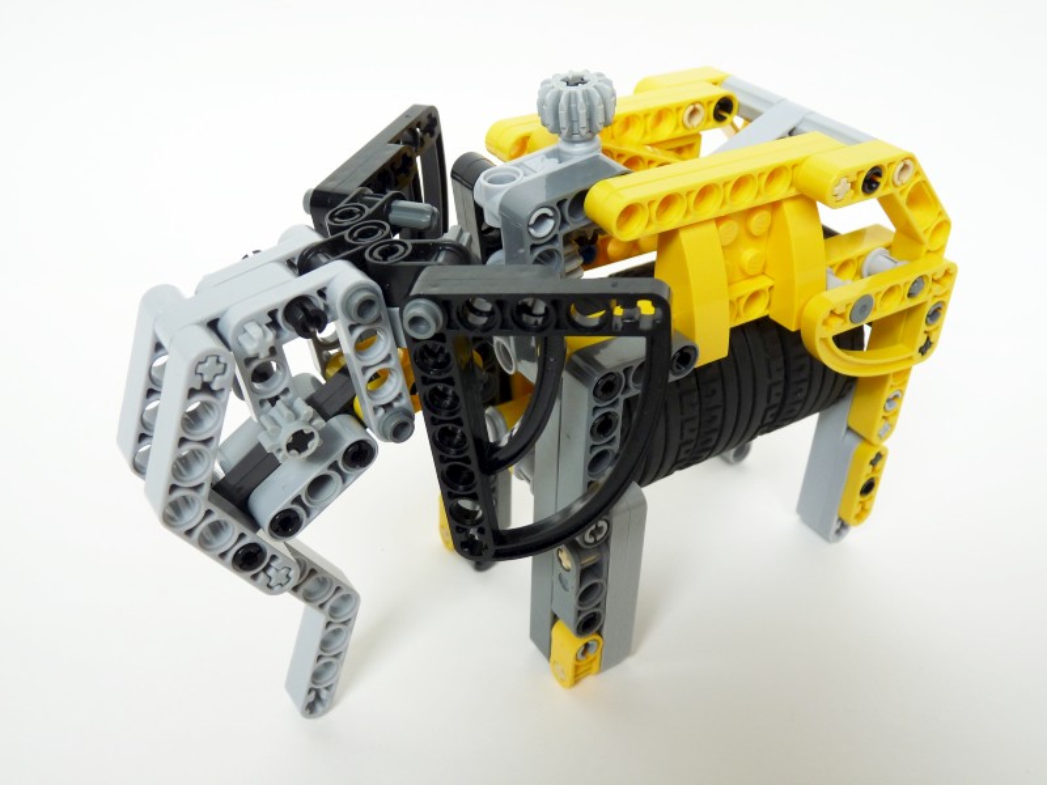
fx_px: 1059
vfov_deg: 40.7
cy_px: 392
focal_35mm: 35
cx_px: 524
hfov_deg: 52.6
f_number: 3
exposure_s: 1/50
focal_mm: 6.2
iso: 100
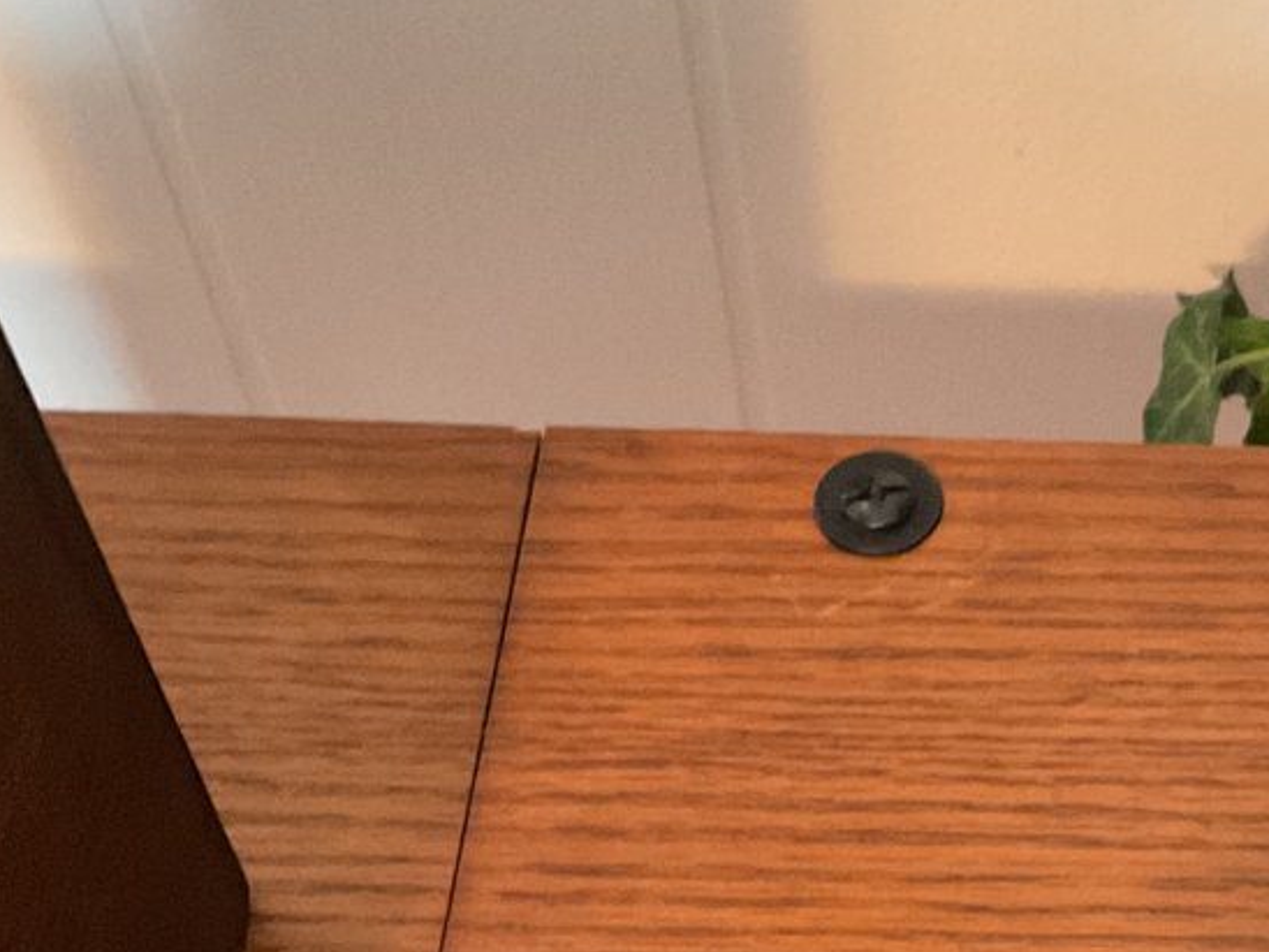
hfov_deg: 24.0
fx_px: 2933
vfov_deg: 18.2
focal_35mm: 80
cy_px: 810
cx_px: 1027
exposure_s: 1/24
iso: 500
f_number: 1.8
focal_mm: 3
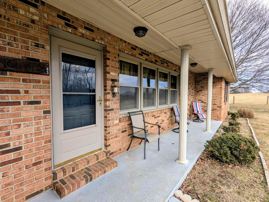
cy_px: 101
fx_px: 125
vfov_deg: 78.2
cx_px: 134
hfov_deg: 94.4
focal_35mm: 16
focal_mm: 2.35
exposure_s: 1/245
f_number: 2.2
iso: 32
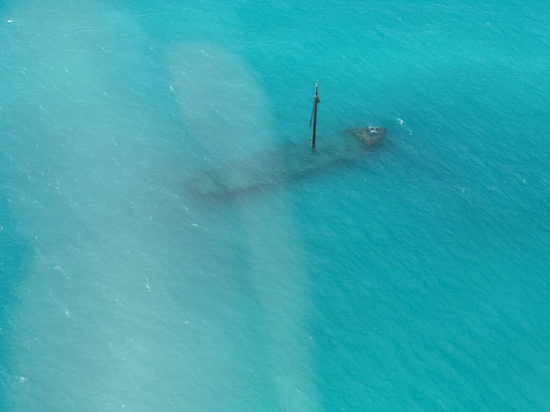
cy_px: 206
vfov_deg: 19.1
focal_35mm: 77
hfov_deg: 25.3
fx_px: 1223
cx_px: 275
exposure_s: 1/592
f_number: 2.8
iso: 32
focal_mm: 9
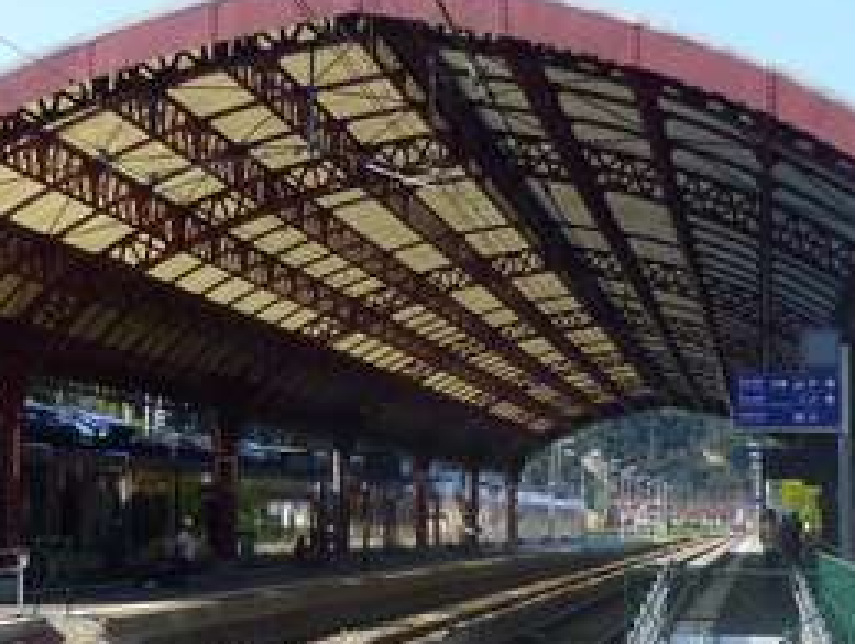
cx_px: 307
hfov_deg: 26.2
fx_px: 1830
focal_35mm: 74
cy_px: 403
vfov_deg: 19.9
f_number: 3.1
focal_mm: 4.5
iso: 100
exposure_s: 1/400
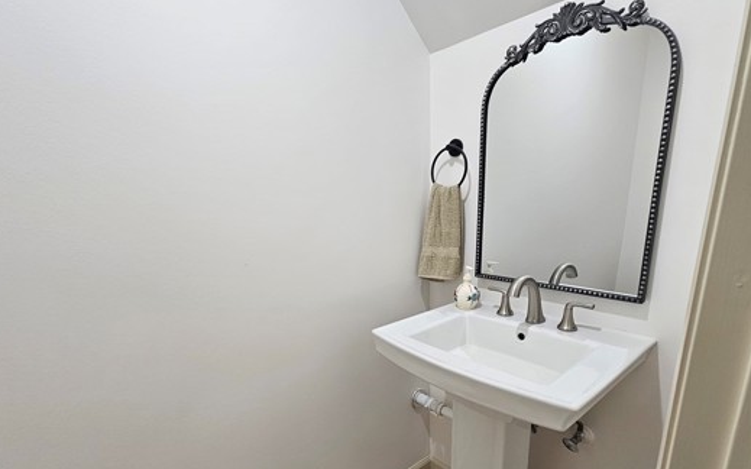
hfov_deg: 94.3
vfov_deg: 66.7
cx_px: 360
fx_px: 348
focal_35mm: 17
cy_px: 298
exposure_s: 1/60
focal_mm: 2.2
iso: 100
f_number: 2.2
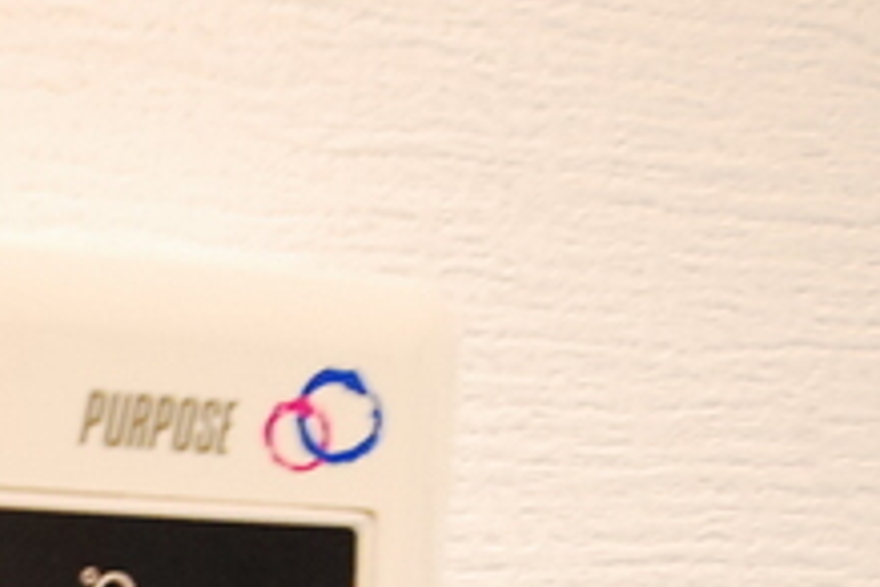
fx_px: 1711
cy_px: 832
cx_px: -309
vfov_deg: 17.8
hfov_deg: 24.6
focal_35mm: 70
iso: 1600
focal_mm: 16
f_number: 5.6
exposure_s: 1/20
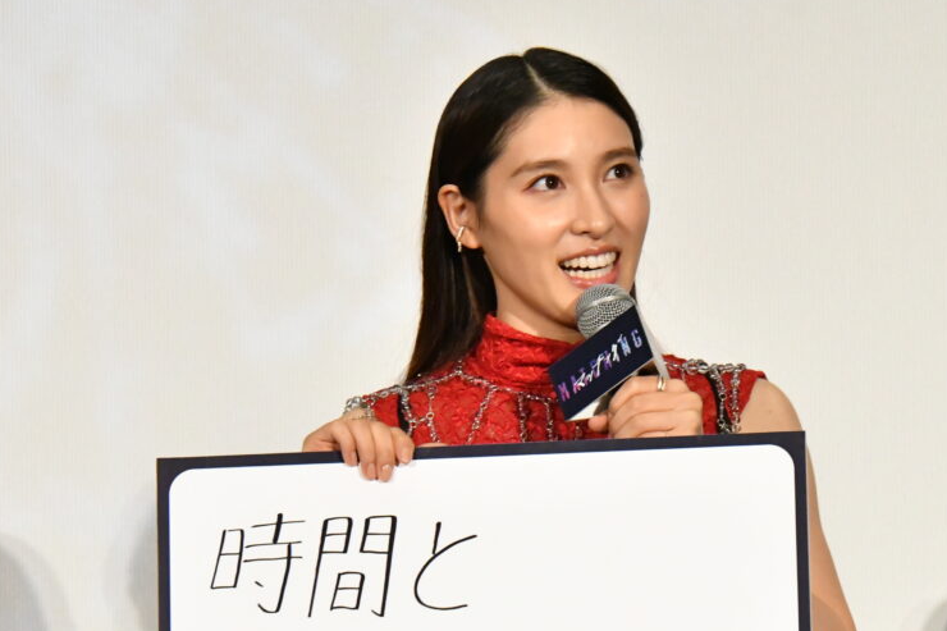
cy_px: 484
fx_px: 7679
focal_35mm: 292
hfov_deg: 7.1
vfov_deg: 4.7
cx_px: 595
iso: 6400
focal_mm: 120
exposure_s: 1/200
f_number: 8
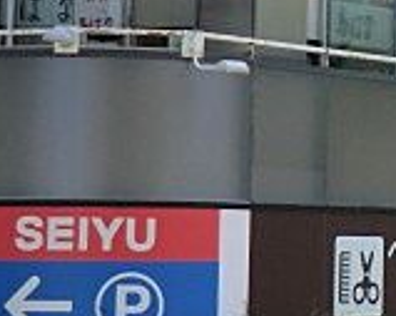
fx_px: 2167
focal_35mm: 185
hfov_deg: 9.9
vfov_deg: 8.3
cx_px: 705
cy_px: -20
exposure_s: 1/640
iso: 80
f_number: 4
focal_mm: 8.4
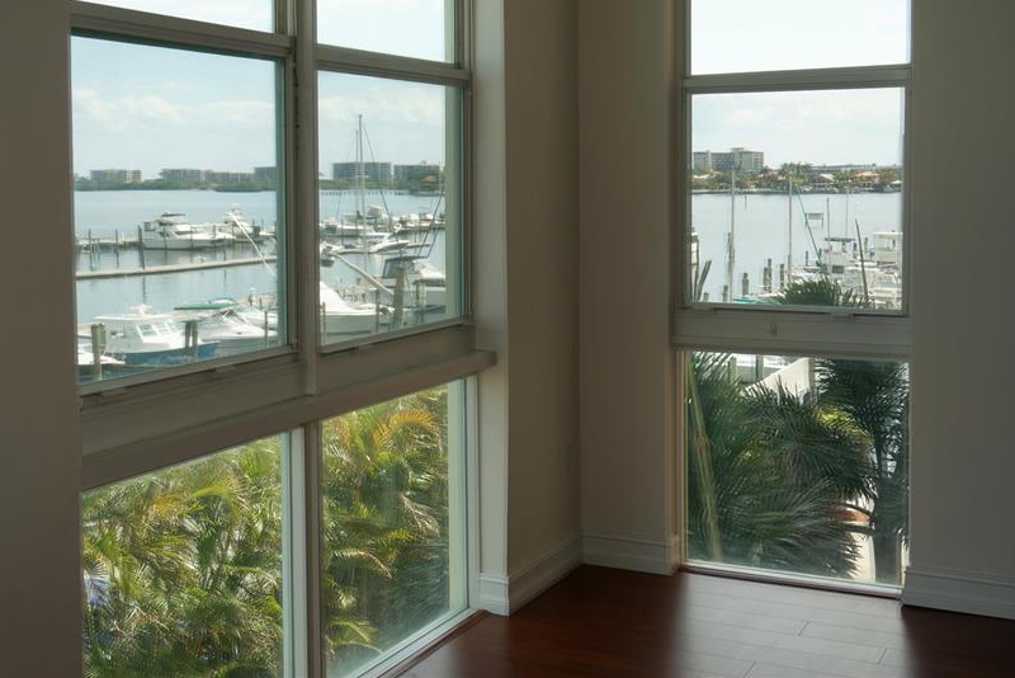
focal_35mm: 46
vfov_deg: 29.1
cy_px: 248
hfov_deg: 42.6
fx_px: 1297
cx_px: 429
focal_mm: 24
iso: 100
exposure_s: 1/160
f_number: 6.3
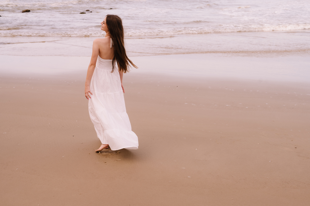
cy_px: 103
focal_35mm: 50
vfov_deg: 26.9
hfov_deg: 39.6
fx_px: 430
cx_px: 155
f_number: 5
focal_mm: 50
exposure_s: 1/640
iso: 320
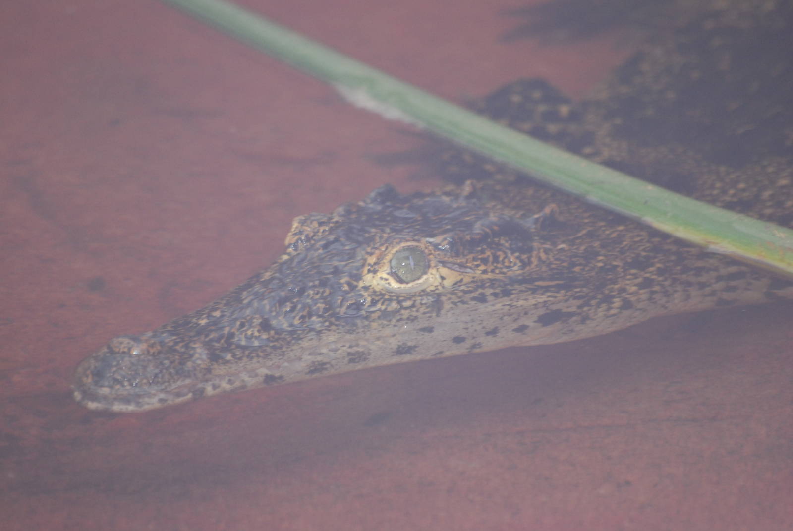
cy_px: 266
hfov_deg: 4.6
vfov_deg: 3.1
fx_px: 9924
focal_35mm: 450
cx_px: 396
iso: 500
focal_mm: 300
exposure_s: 1/125
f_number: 5.6
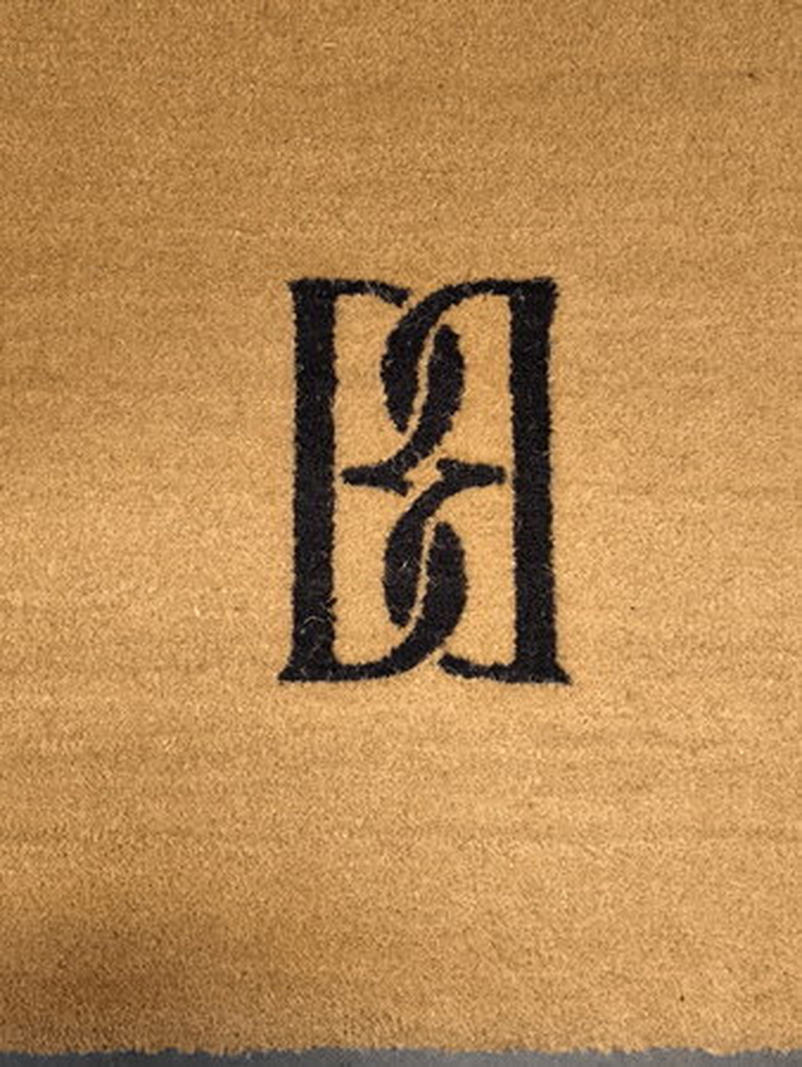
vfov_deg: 45.8
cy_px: 534
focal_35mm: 41
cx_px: 401
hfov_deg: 35.2
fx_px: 1265
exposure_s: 1/25
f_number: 1.9
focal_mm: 6.92
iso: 640
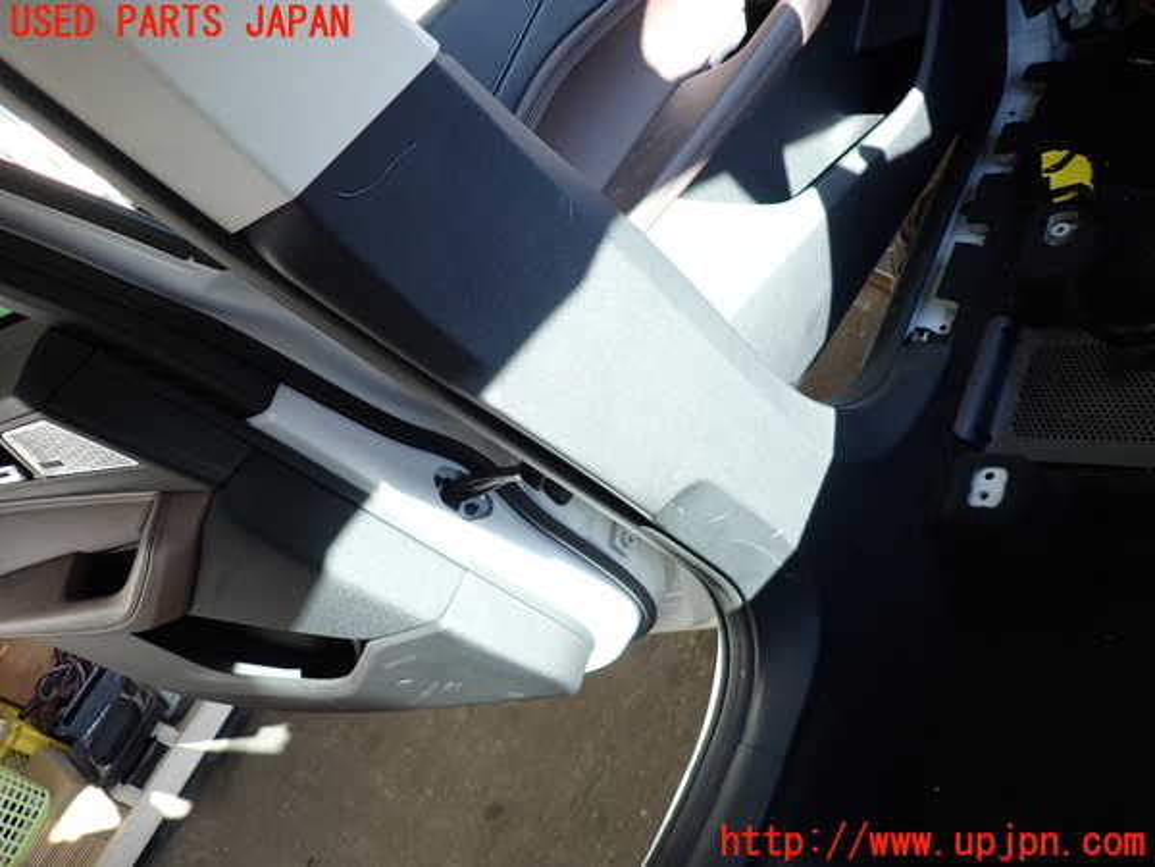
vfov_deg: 54.9
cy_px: 434
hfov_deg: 69.4
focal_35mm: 25
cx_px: 578
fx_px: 834
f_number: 2
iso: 100
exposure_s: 1/125
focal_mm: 4.5
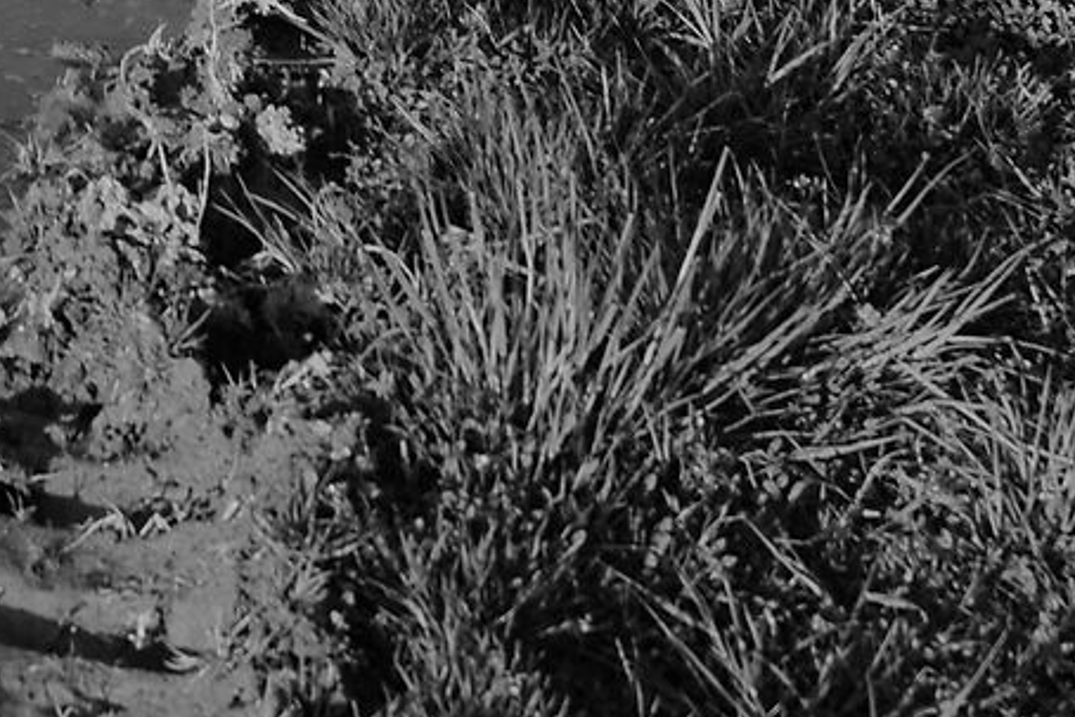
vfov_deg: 8.5
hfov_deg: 13.4
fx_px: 4421
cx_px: -317
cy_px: -1001
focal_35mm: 148
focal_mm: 28
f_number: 4
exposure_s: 1/500
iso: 100
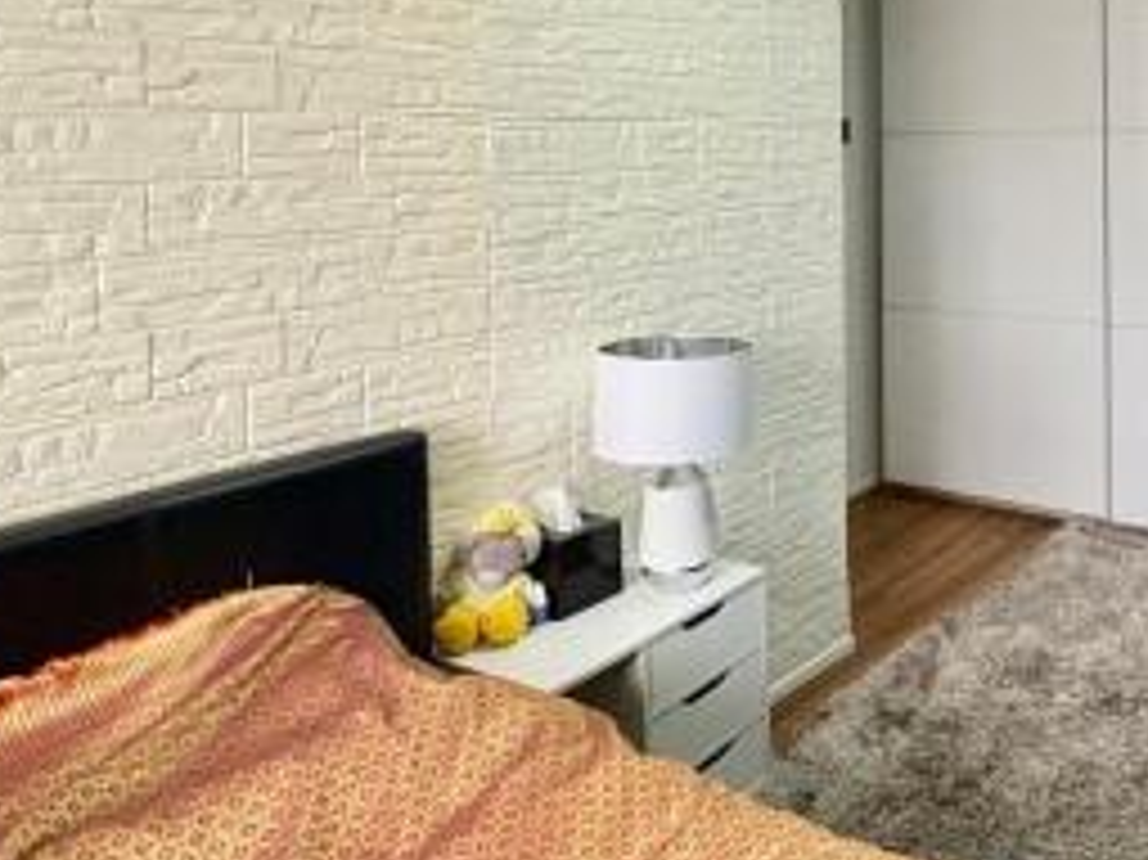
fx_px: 1061
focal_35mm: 32
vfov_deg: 42.0
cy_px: 160
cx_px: 1029
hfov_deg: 50.5
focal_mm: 2.22
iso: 640
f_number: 2.2
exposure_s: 1/60
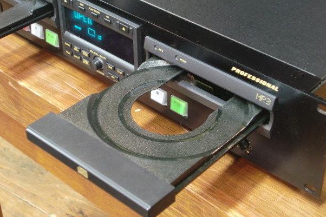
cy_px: 99
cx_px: 161
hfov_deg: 27.7
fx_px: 661
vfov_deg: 18.7
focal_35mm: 73
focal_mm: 11.7
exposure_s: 1/2
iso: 200
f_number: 4.1
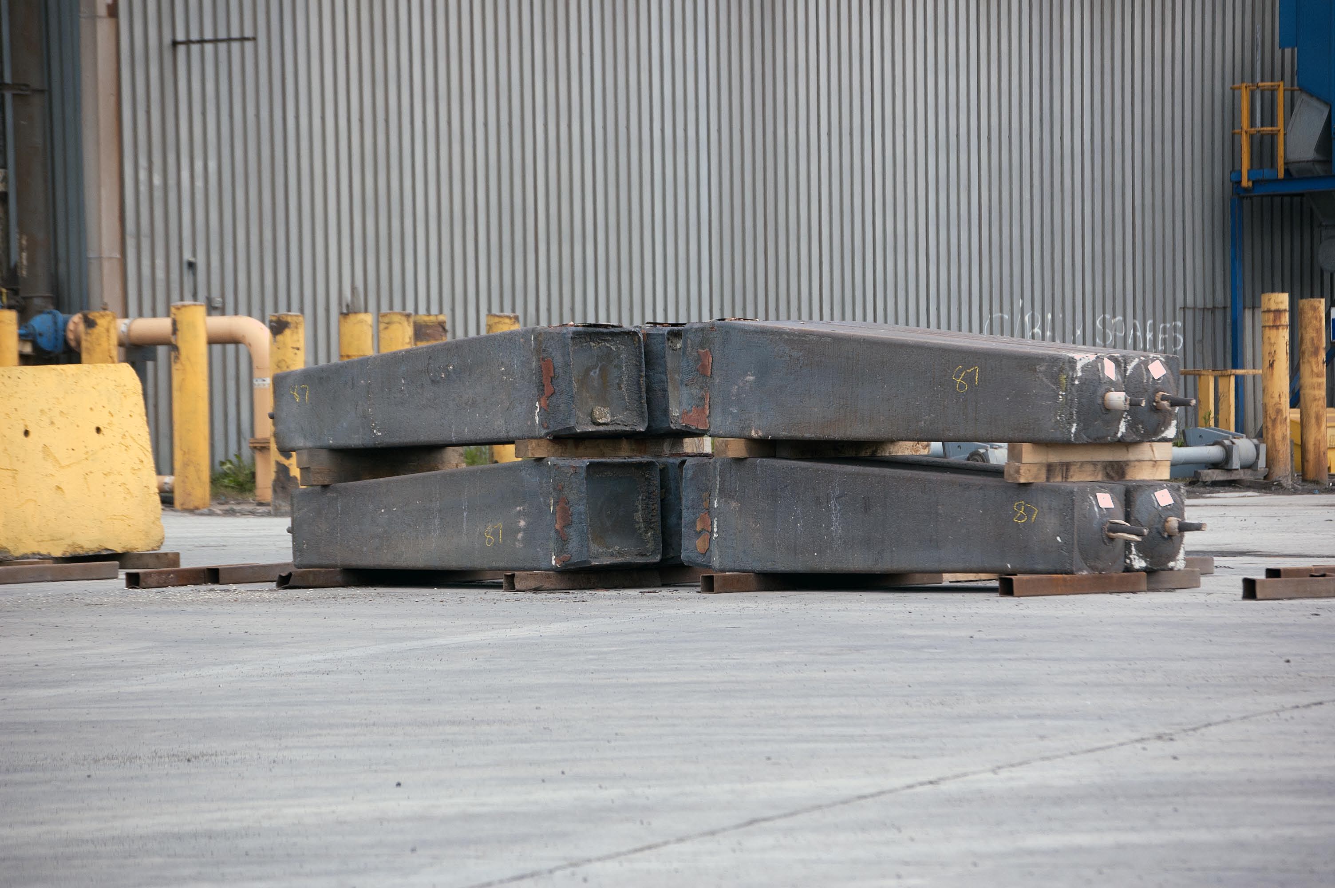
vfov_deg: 8.2
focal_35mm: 168
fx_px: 6224
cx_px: 668
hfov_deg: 12.2
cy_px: 444
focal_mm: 112
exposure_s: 1/500
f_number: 5.6
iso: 400
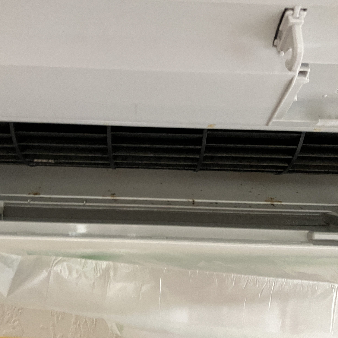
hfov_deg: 48.4
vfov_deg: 48.4
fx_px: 376
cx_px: 150
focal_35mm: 34
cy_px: 167
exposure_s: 1/40
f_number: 1.8
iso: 400
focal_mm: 3.99
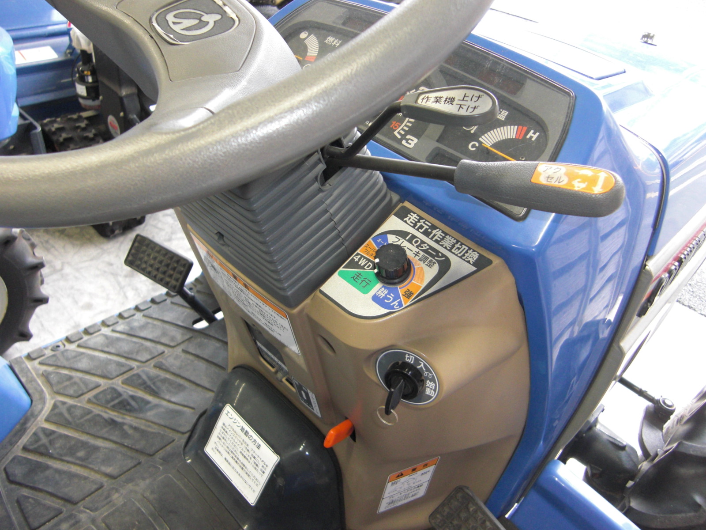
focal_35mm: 28
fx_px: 571
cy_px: 265
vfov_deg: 49.7
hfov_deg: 63.4
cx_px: 353
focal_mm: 4.9
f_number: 2.6
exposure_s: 1/50
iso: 200
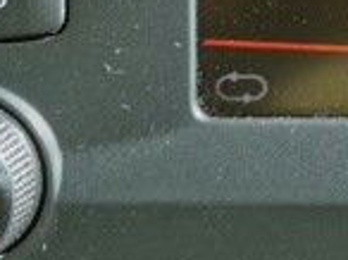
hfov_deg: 12.3
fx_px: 1485
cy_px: -193
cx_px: 615
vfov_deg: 9.5
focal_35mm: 148
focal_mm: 5.58
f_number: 1.8
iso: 50
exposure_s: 1/943
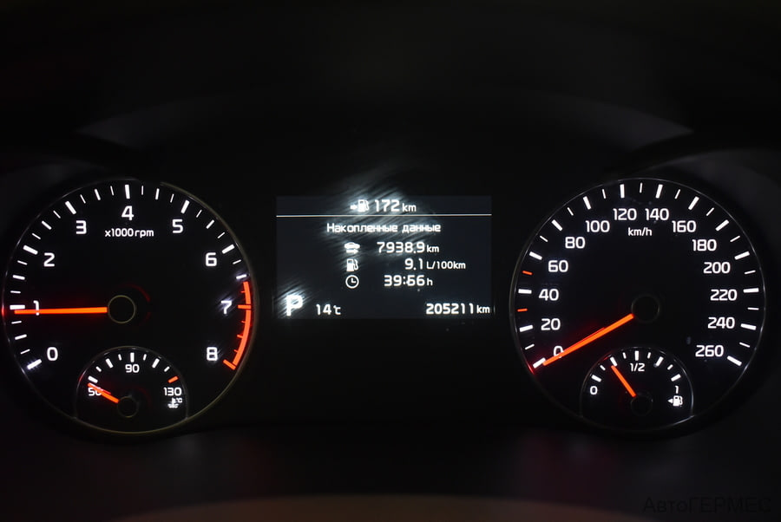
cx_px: 390
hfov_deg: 51.2
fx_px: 814
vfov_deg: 35.6
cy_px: 261
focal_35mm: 38
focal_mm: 25
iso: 1400
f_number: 4
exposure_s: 1/40
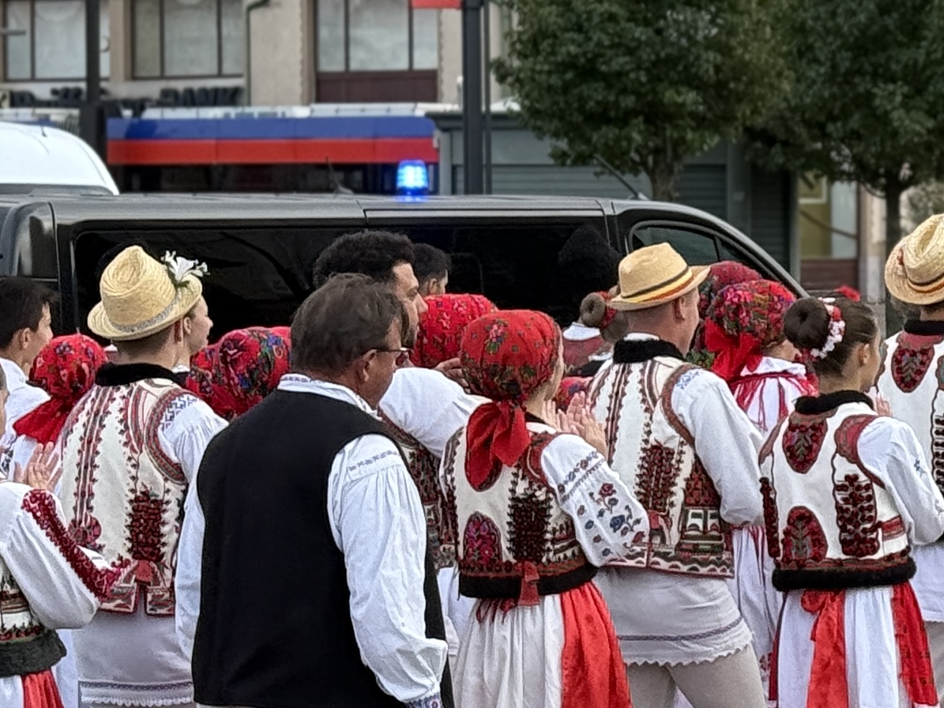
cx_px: 1159
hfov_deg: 11.9
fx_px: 4417
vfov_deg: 9.2
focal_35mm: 162
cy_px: 247
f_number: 1.78
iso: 80
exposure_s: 1/1055
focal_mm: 6.76
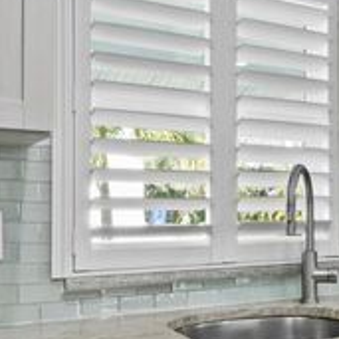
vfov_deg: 33.3
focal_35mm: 51
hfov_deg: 32.5
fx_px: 565
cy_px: 209
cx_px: 271
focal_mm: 7
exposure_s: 1/1.67
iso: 250
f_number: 11
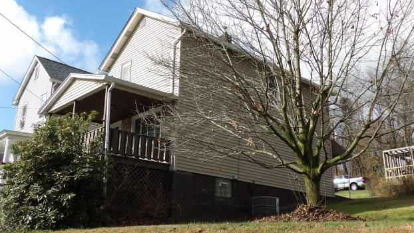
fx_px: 406
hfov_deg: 54.0
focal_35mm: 37
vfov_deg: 32.0
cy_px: 125
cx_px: 208
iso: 100
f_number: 3.6
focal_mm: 5.9
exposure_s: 1/620
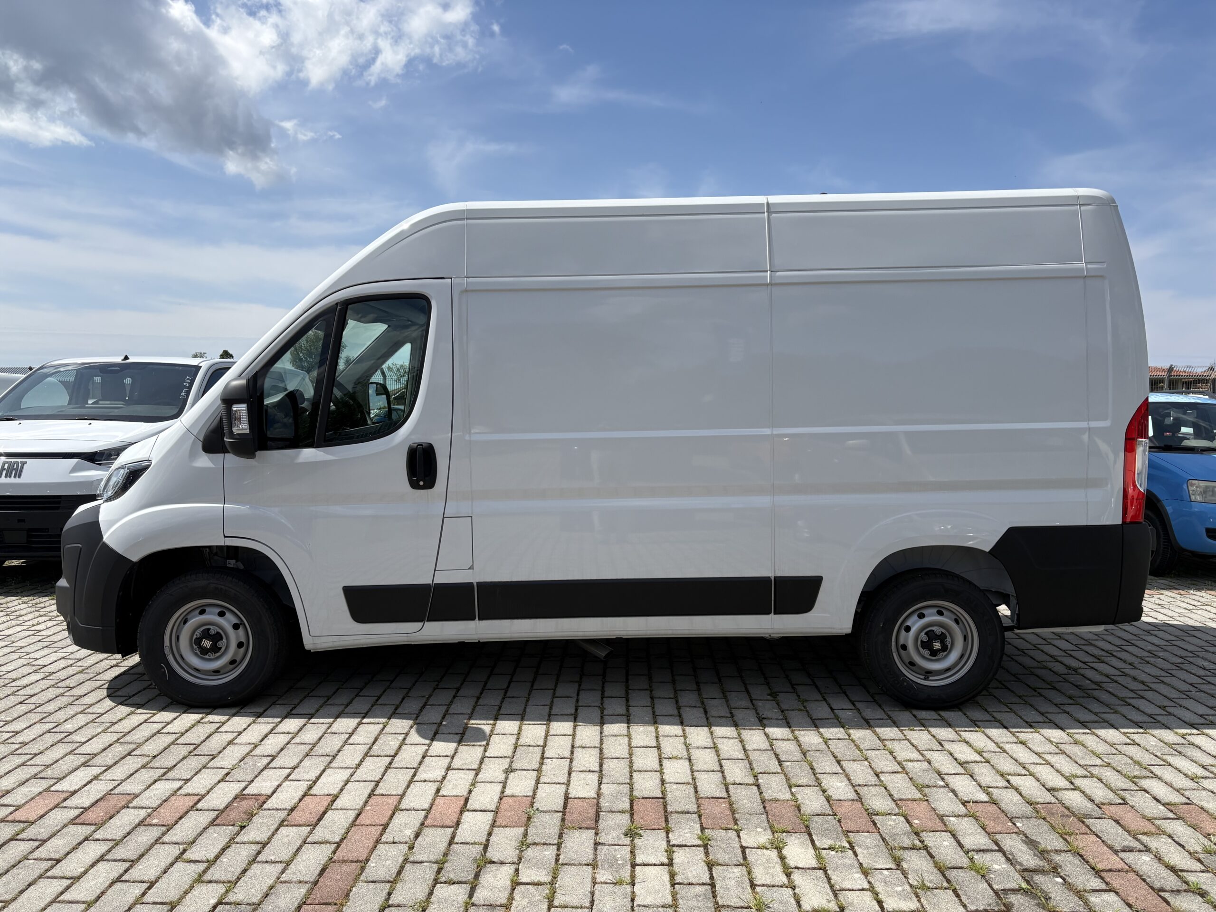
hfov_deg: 67.3
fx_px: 913
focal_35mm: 26
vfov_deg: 53.1
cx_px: 608
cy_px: 456
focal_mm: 5.96
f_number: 1.6
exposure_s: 1/4608
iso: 50
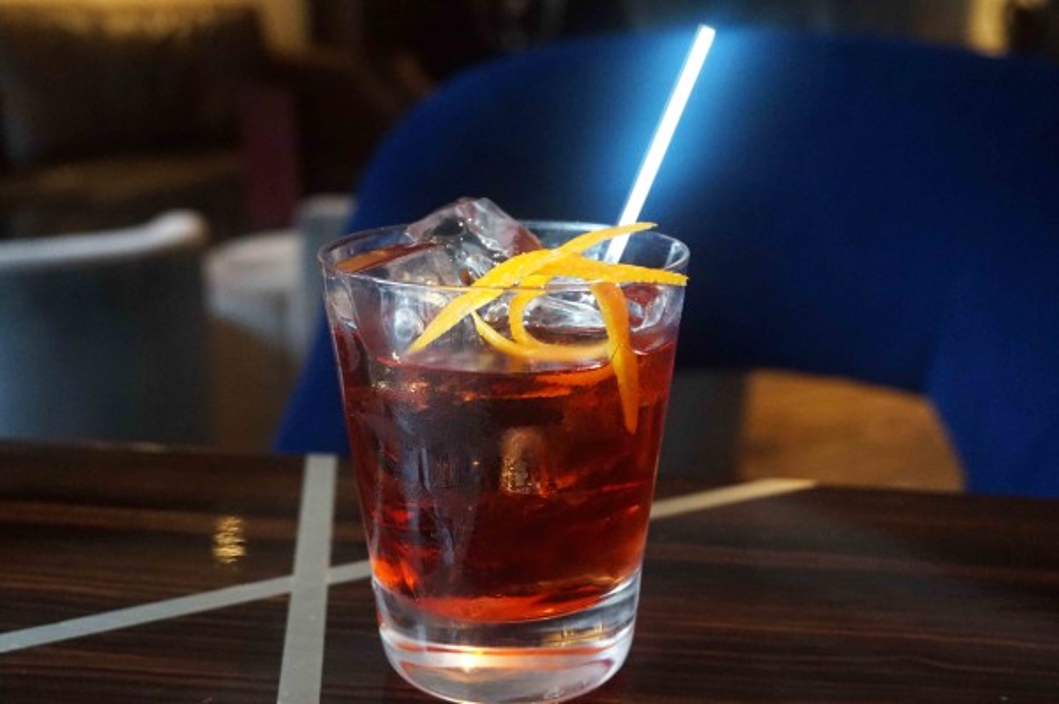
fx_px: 1190
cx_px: 530
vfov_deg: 33.0
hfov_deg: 48.0
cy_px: 352
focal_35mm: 40
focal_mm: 27
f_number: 4.5
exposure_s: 1/50
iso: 3200
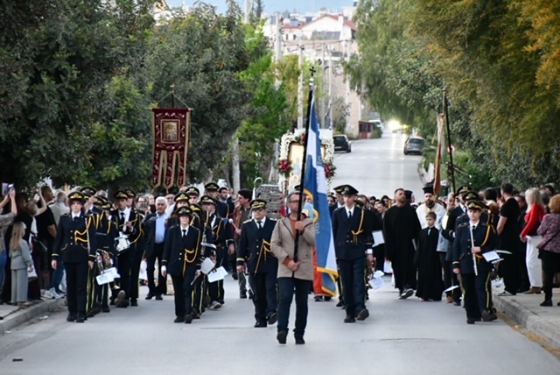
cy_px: 188
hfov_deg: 7.9
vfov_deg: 5.3
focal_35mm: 262
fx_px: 4079
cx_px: 280
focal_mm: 175
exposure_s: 1/250
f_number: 6
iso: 8000
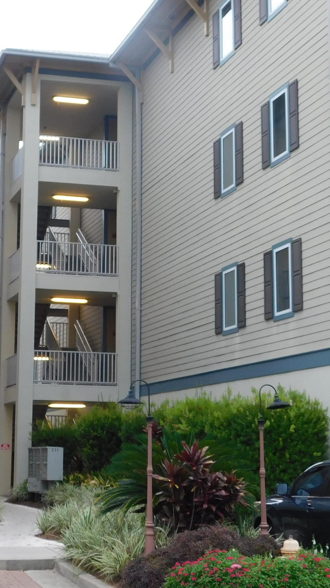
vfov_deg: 29.7
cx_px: 82
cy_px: 250
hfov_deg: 16.9
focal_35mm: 71
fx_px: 1105
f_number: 3.5
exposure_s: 1/40
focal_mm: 6.3
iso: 125
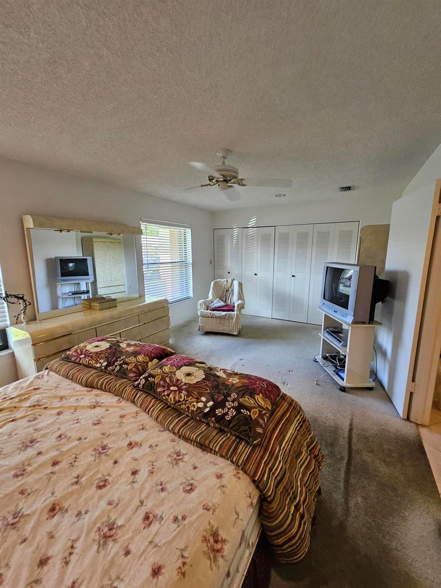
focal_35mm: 13
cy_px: 294
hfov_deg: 89.9
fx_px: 221
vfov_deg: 106.2
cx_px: 220
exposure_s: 1/60
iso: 160
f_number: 2.2
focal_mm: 1.74
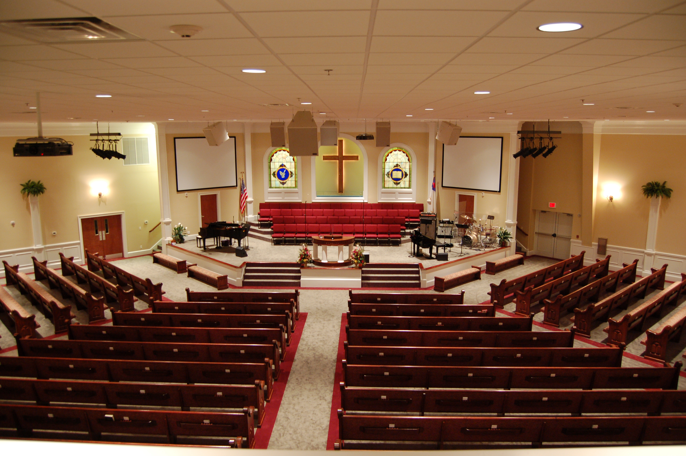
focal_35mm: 27
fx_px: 514
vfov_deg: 47.8
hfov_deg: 67.4
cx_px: 343
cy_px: 228
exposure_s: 1/20
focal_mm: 18
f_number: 3.5
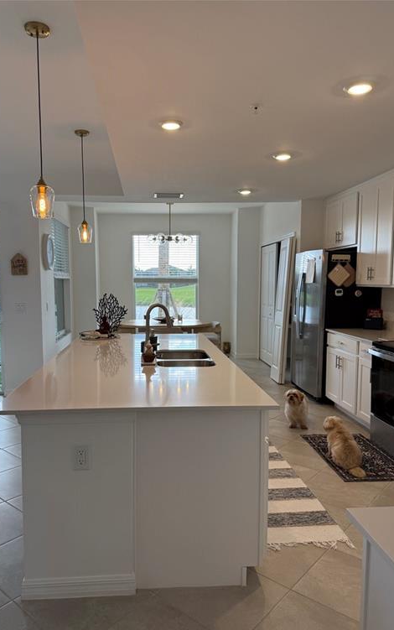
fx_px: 446
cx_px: 175
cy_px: 321
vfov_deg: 70.4
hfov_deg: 47.6
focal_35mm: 26
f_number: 1.78
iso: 100
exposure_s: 1/239
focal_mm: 6.76
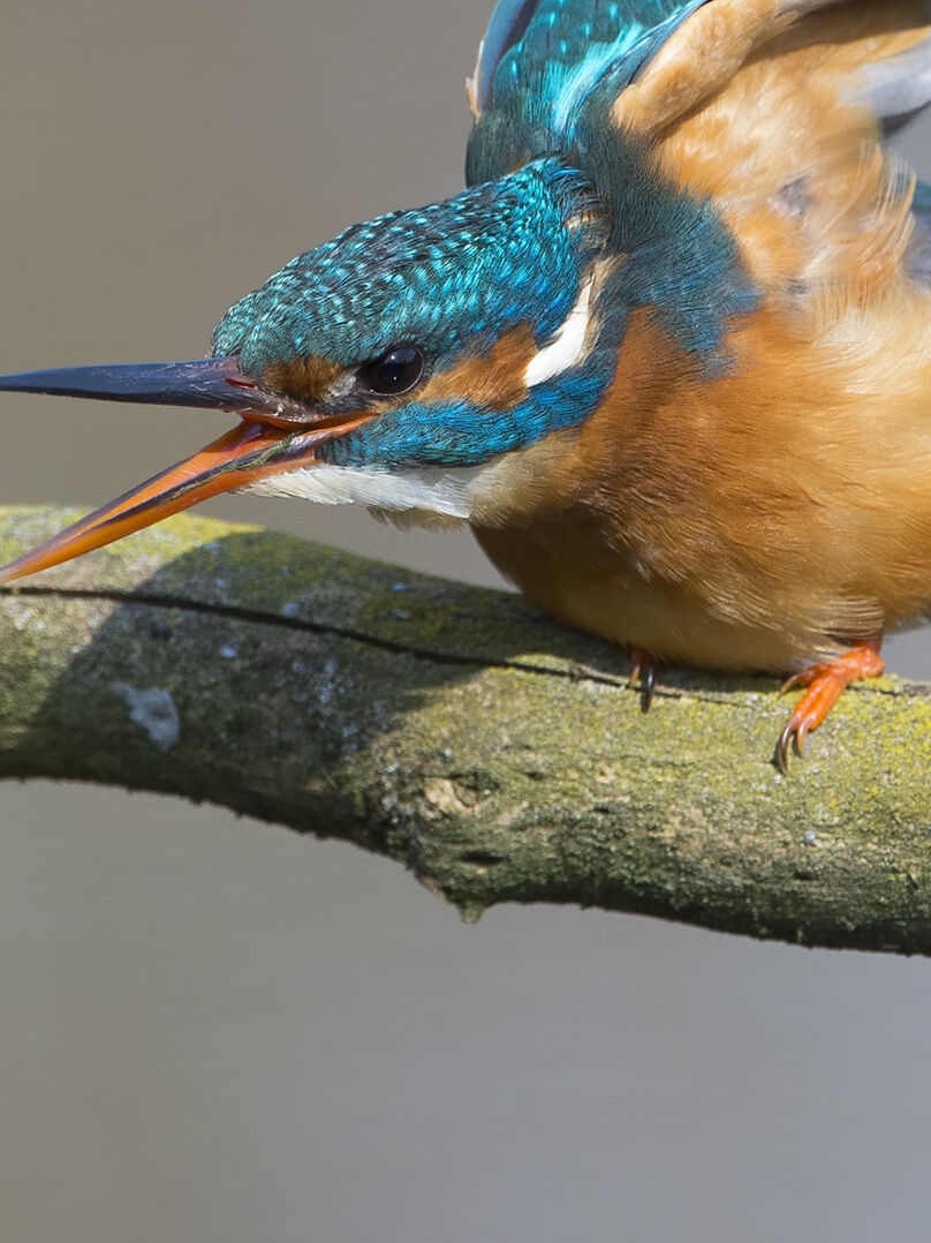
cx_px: 267
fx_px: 30708
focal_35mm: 856
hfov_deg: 1.7
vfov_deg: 2.3
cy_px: 504
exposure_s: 1/1600
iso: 1600
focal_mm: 400
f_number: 7.1
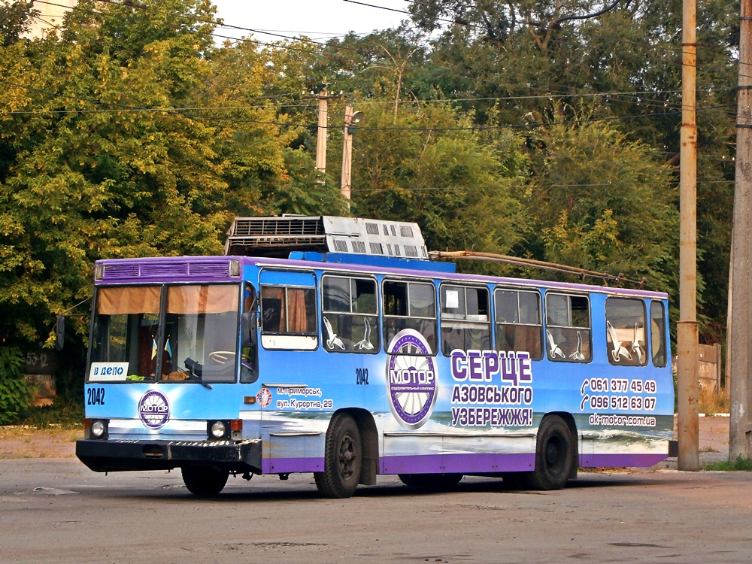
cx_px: 376
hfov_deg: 15.2
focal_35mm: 130
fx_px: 2824
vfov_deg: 11.4
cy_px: 282
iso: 80
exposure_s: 1/100
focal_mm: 23.5
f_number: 6.5
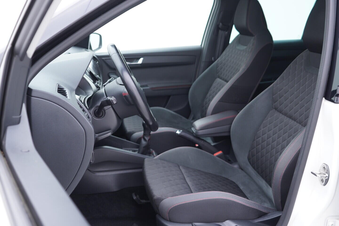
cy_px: 113
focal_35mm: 36
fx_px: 339
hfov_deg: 53.1
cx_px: 170
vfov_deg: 36.9
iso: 250
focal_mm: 24
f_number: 2.8
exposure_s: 1/40
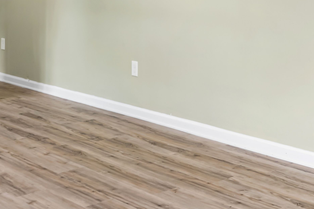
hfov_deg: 28.0
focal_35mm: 71
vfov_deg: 18.6
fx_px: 619
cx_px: 239
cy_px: -10
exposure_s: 1
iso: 320
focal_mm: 16
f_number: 9
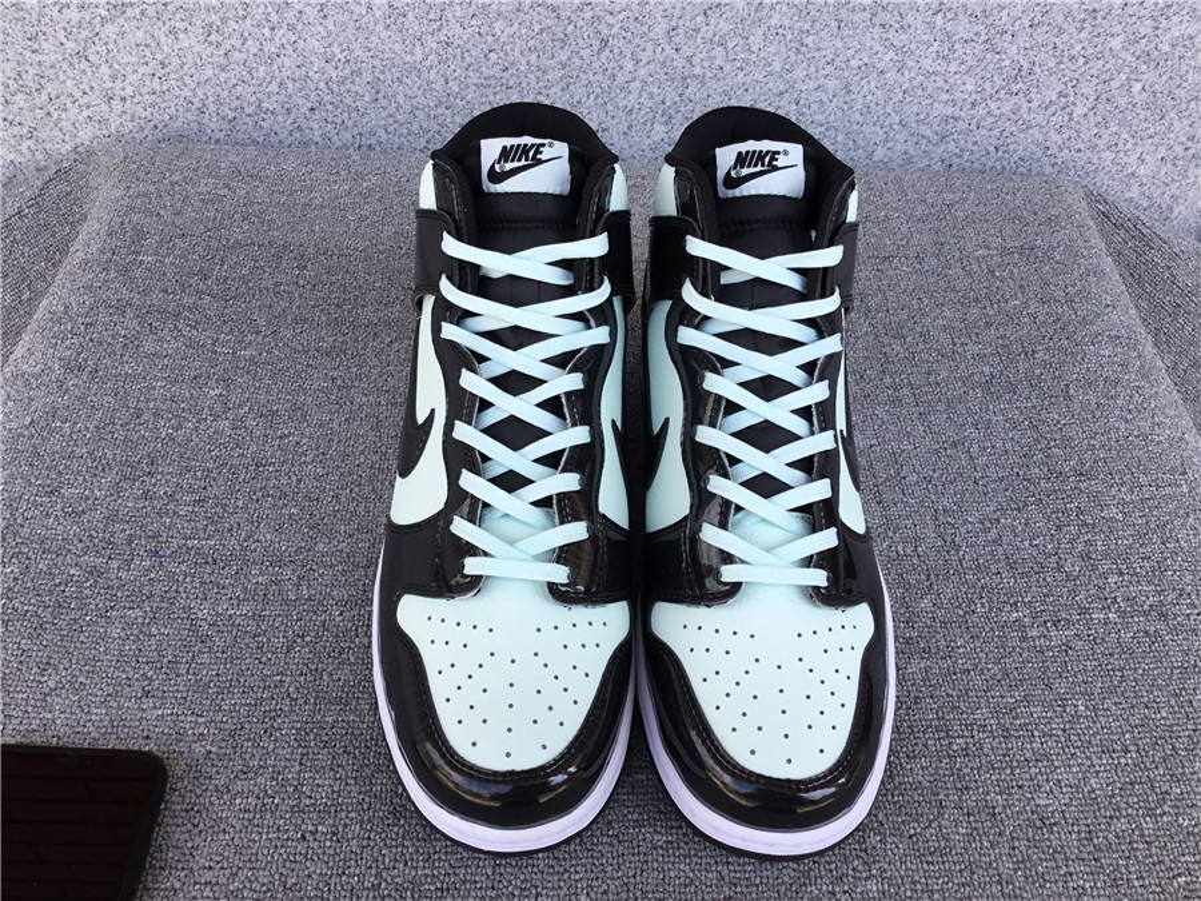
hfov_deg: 58.4
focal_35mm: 31
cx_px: 600
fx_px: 1076
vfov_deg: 45.4
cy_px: 450
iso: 25
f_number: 2.4
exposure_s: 1/313
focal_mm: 3.3
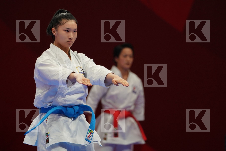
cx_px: 113
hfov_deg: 4.9
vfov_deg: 3.3
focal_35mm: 420
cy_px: 76
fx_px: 2636
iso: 1000
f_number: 4
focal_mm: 280
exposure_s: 1/500
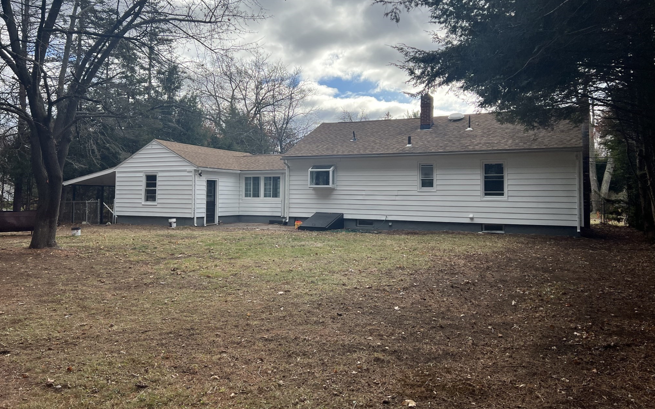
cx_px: 326
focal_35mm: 28
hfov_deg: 66.5
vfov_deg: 44.4
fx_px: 500
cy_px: 173
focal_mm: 5.7
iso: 50
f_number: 1.5
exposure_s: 1/2841
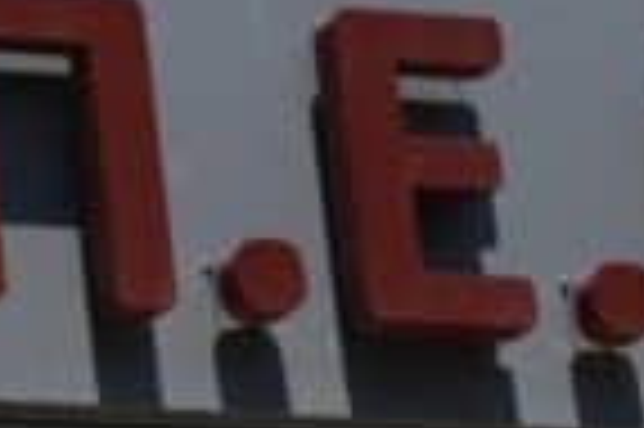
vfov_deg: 2.0
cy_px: -14
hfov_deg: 3.1
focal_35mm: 672
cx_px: 387
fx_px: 12007
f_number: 11
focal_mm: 125
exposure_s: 1/250
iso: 80
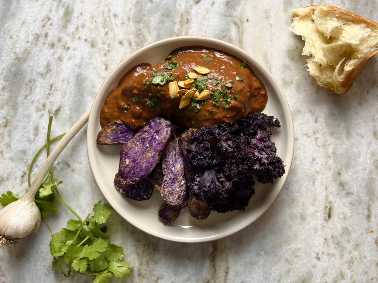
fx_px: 284
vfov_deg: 53.1
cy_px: 142
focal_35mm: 26
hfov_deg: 67.3
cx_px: 189
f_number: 1.5
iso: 50
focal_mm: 5.7
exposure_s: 1/74
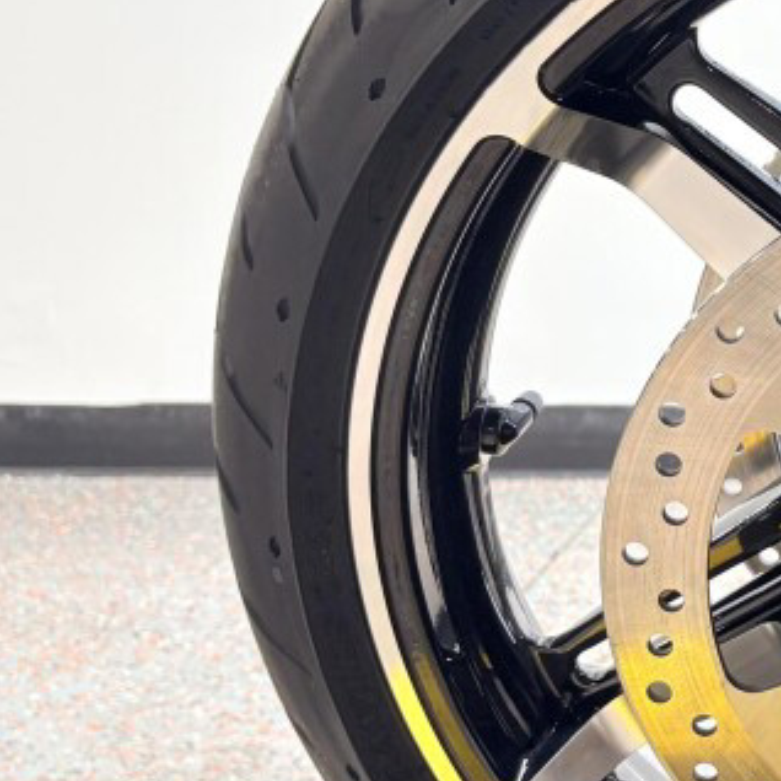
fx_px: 1965
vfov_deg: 22.5
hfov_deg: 20.5
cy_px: 339
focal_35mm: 77
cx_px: 1013
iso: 100
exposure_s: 1/120
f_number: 1.6
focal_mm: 5.96
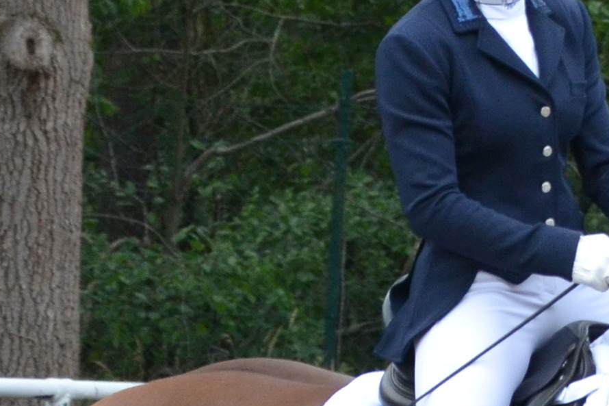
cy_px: 569
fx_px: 14727
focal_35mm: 871
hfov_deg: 2.4
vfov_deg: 1.6
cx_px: 569
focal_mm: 105
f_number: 5.6
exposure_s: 1/1000
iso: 800
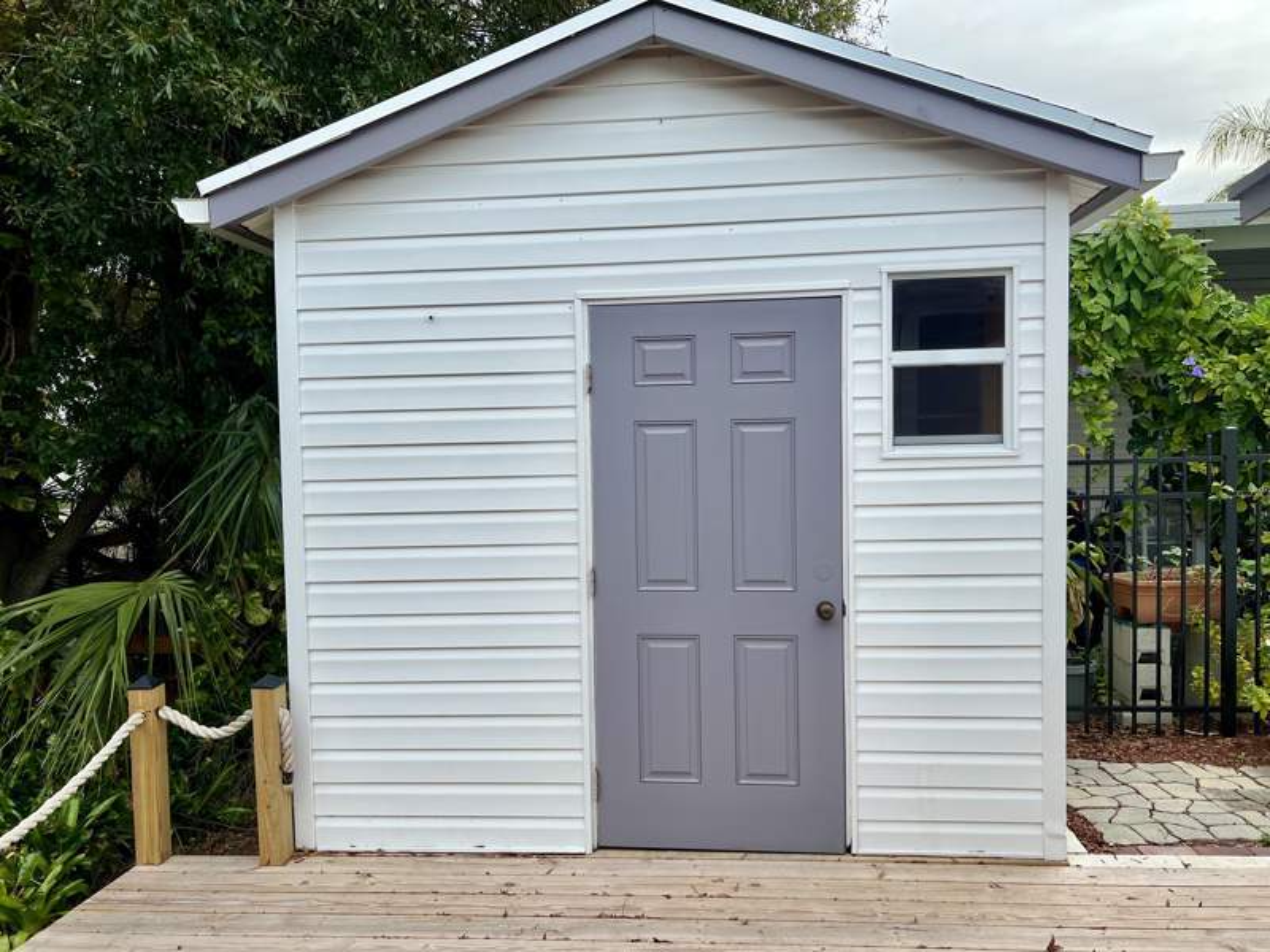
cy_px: 476
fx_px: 954
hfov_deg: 67.3
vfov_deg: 53.1
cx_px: 635
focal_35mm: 26
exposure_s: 1/1531
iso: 50
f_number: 1.5
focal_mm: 5.7
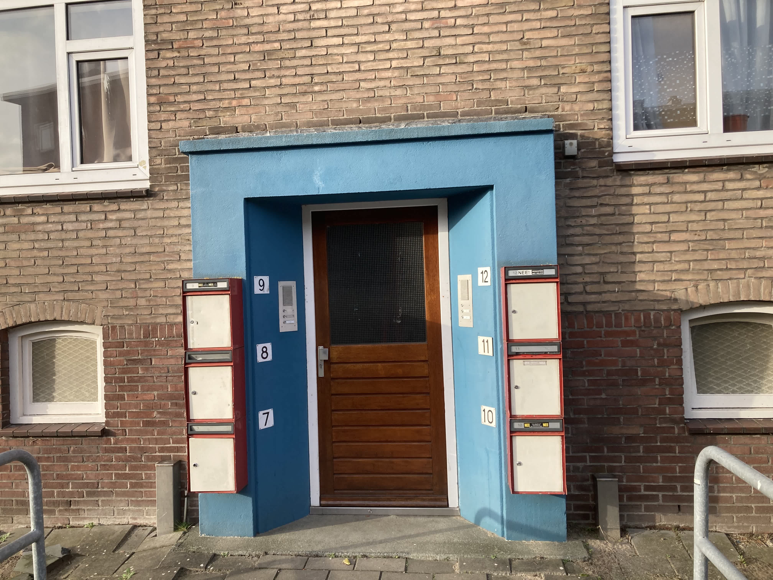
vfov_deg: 49.7
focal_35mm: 28
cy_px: 290
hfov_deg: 63.4
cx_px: 386
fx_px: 625
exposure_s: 1/500
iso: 20
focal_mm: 4
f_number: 1.8
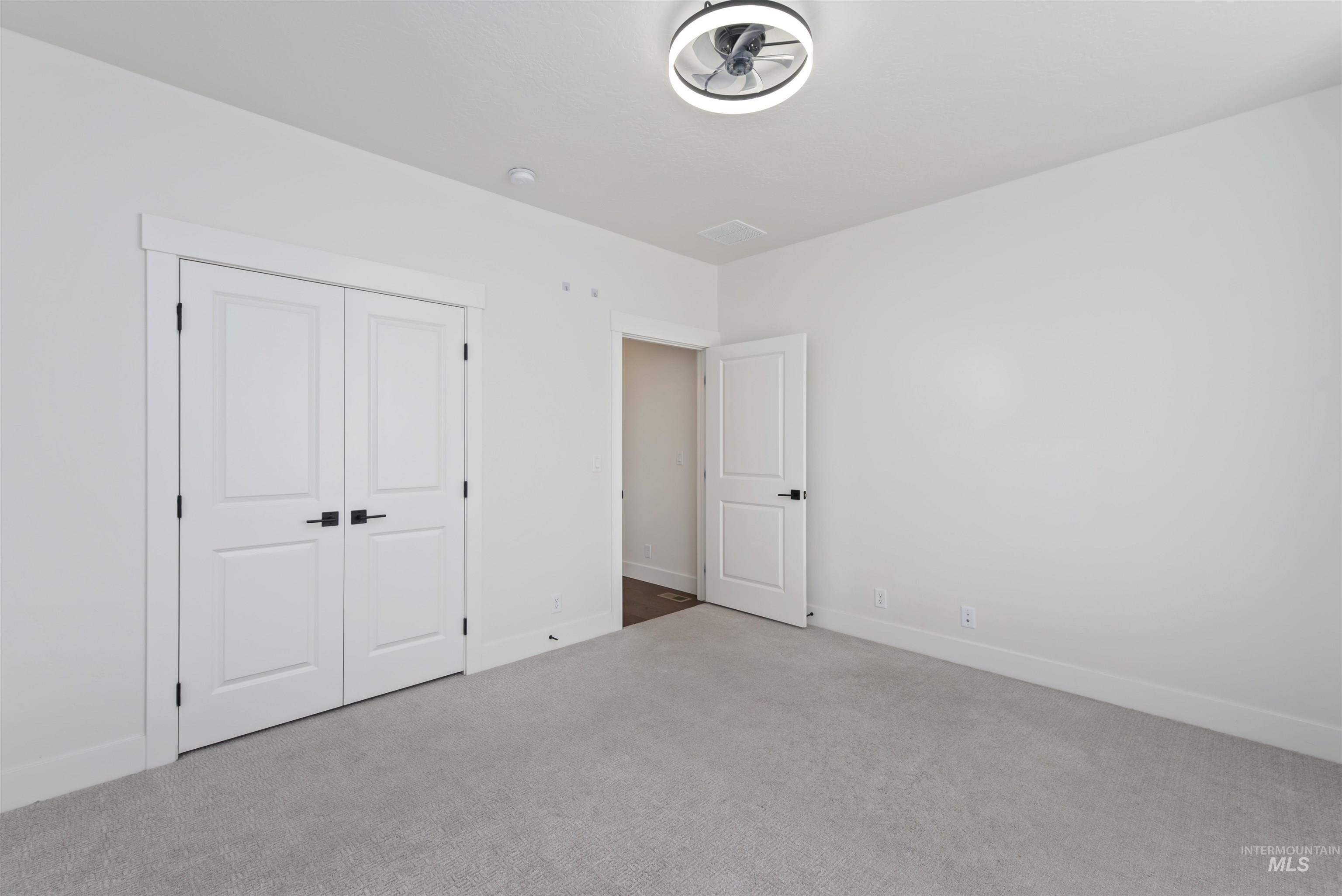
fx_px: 559
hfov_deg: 100.4
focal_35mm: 15
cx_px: 671
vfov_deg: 77.4
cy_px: 448
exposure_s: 1/40
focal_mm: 15
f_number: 6.3
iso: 320
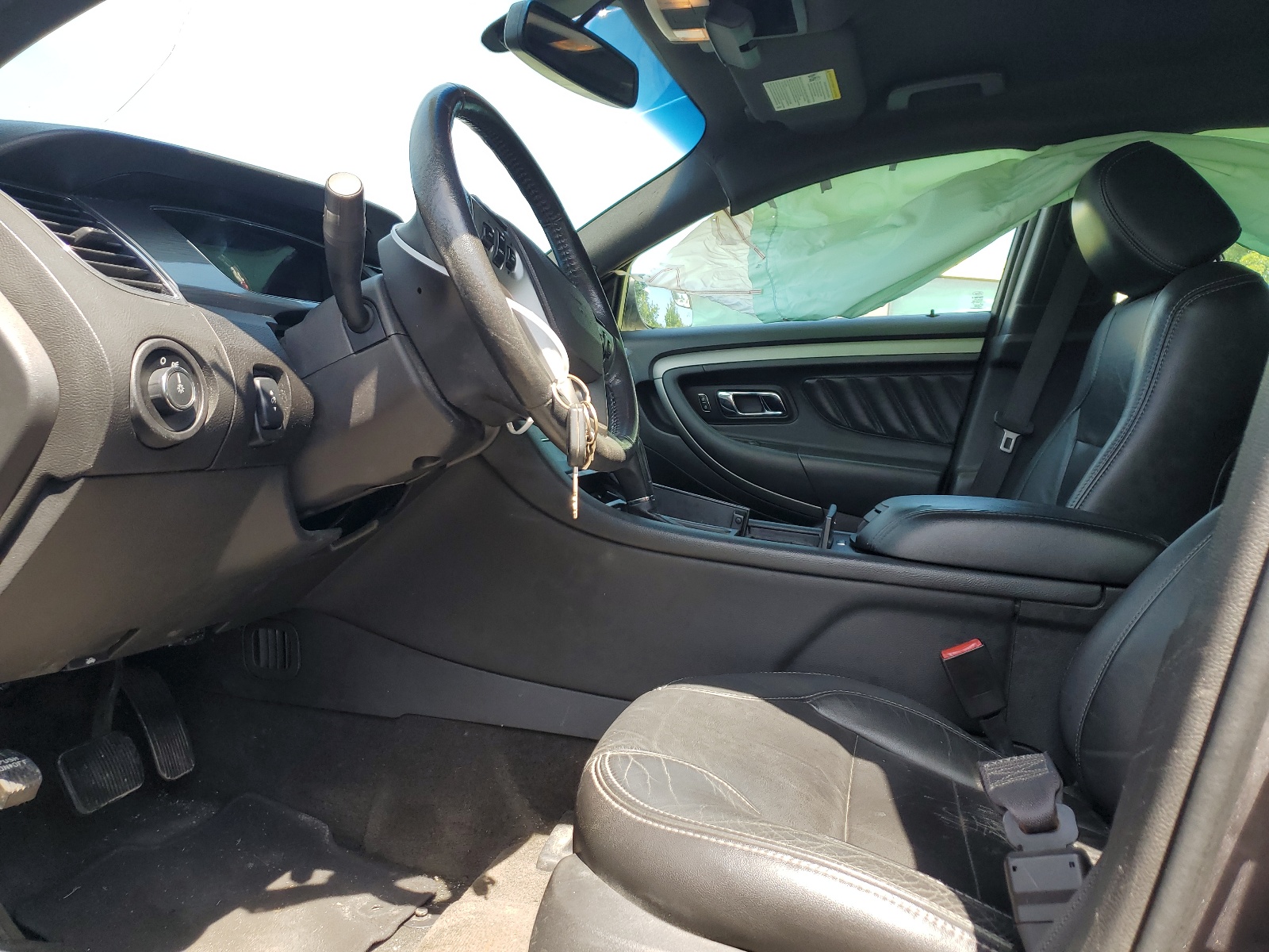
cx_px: 634
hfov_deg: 67.3
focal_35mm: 26
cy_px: 476
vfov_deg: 53.1
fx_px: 953
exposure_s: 1/455
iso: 50
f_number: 1.5
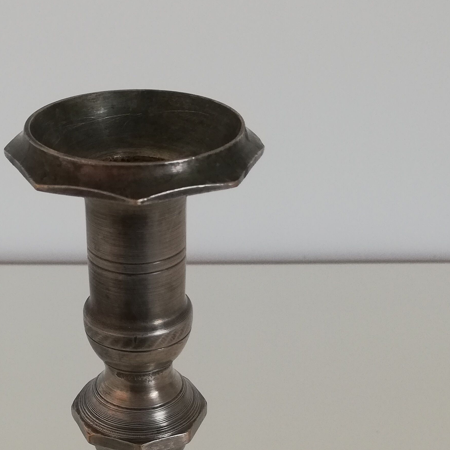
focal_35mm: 60
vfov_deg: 27.8
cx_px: 137
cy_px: 384
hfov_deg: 28.4
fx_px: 882
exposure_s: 1/50
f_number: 2.2
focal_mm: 3.81
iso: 100
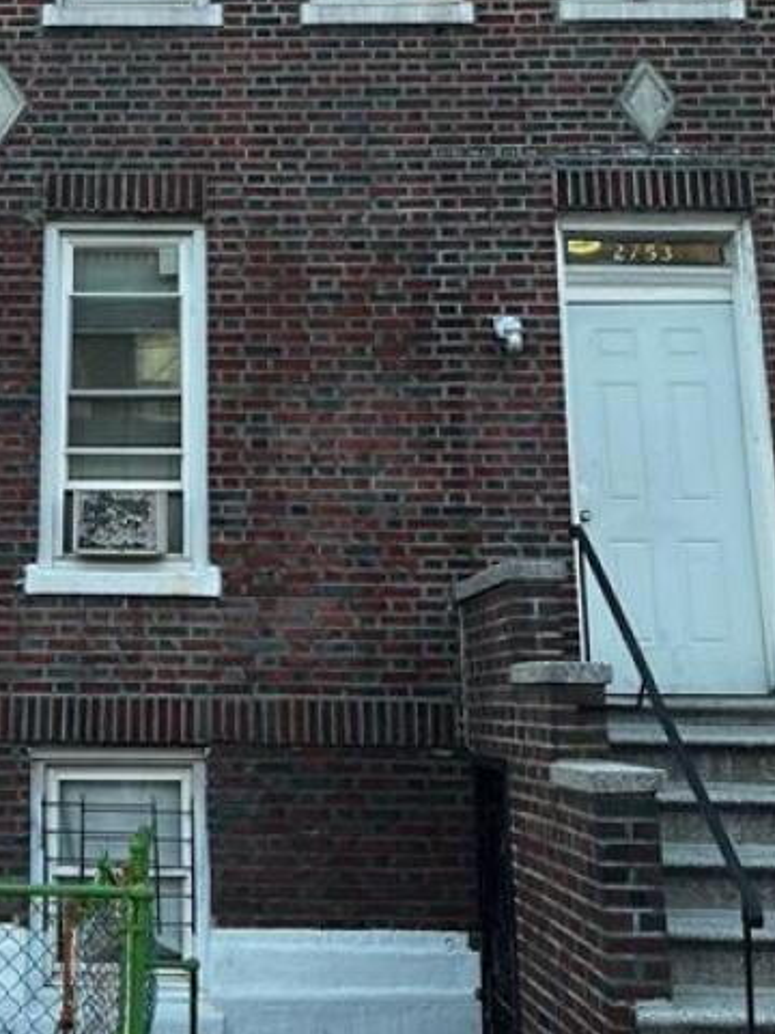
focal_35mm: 52
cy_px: 317
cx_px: 138
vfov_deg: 36.3
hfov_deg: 27.4
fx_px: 1552
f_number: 1.5
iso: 50
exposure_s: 1/164
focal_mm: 5.7
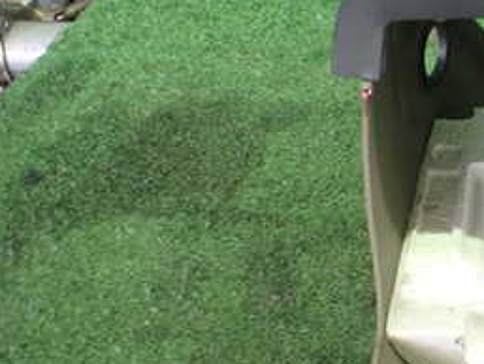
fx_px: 979
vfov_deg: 21.0
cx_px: 529
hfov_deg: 25.7
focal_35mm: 70
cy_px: 240
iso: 800
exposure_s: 1/50
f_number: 2.3
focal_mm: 5.4
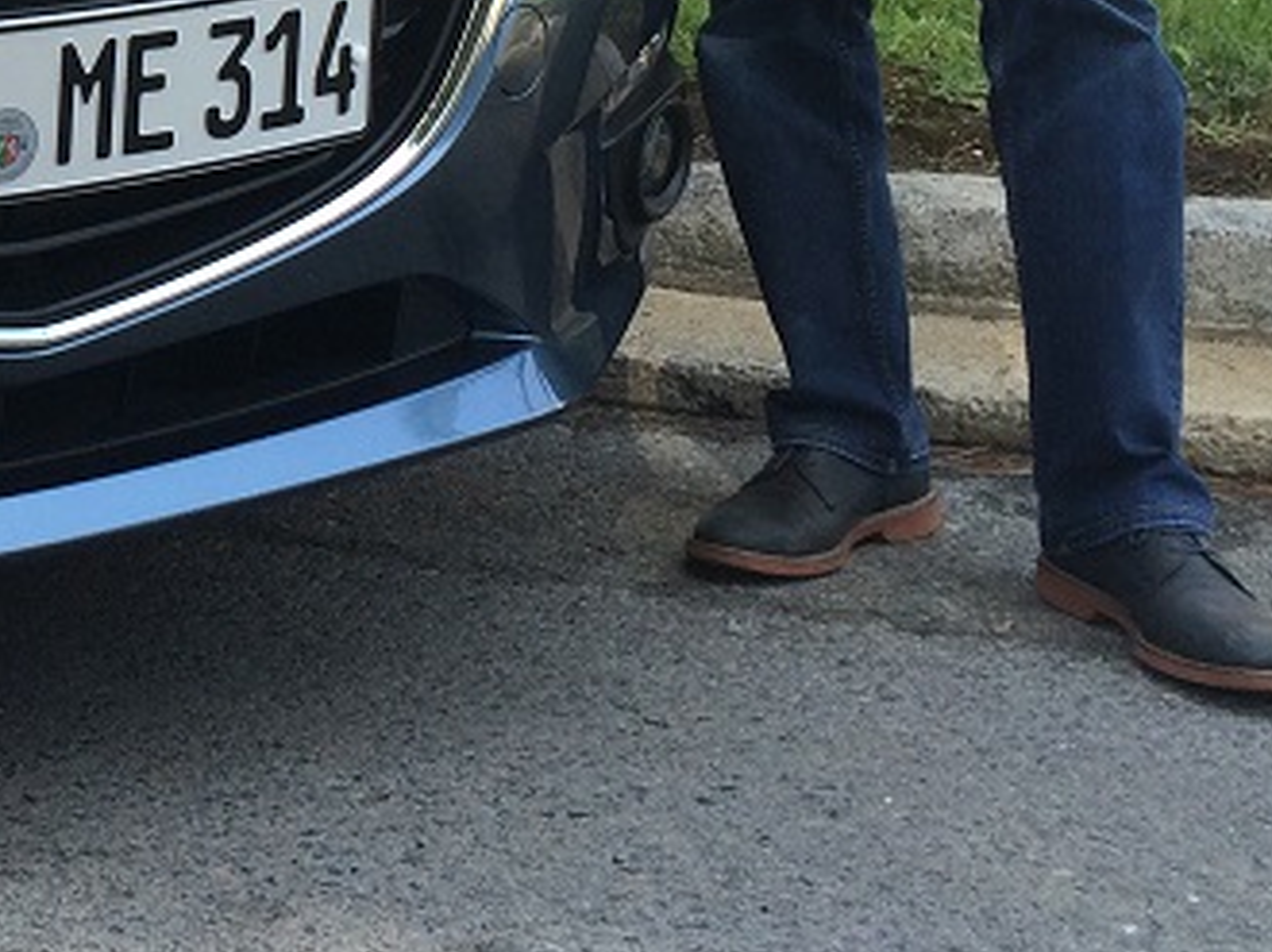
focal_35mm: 90
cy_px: -428
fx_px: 3305
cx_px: -258
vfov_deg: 15.3
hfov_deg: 20.4
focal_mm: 4.15
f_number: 2.2
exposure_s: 1/265
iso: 32
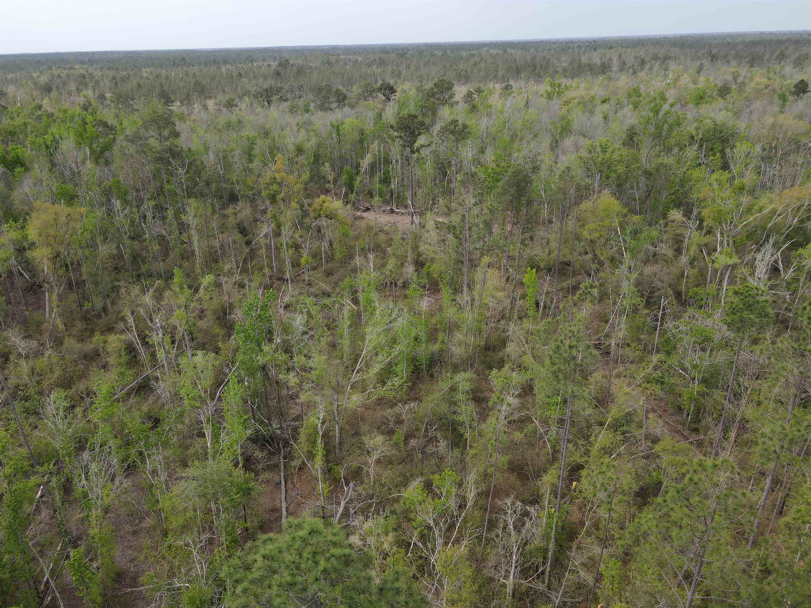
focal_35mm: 24
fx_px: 562
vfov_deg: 56.8
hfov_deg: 71.6
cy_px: 304
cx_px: 406
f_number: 2.8
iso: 100
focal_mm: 4.5
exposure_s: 1/350
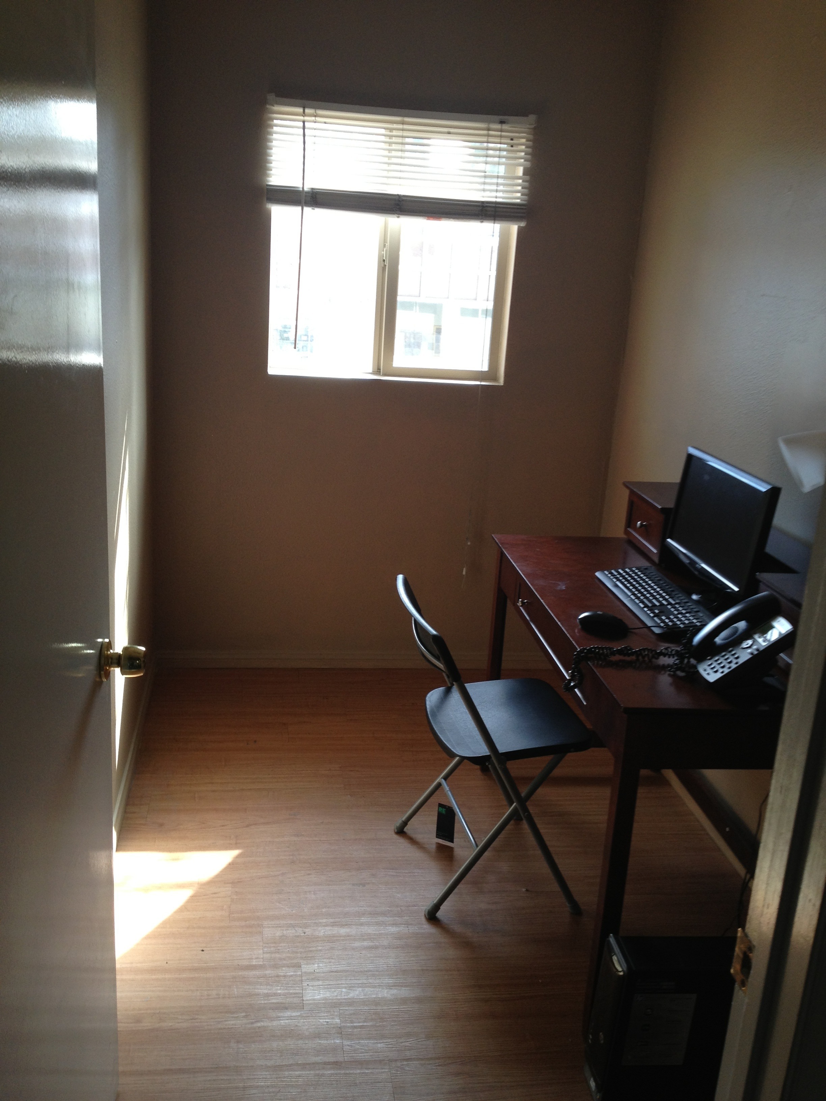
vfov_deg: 52.6
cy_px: 550
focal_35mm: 35
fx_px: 1114
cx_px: 413
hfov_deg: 40.7
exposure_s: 1/60
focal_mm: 4.28
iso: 64
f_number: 2.4
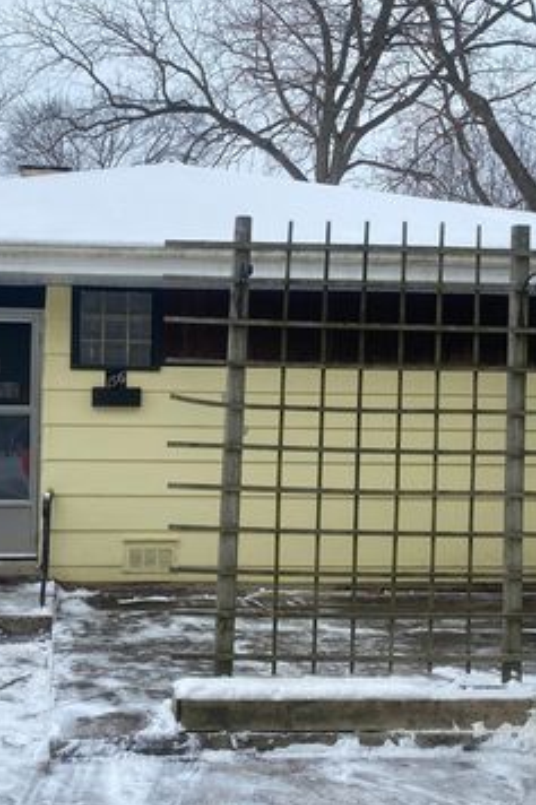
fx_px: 849
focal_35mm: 38
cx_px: 131
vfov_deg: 50.7
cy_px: 410
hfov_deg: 34.3
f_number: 1.8
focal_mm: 4.25
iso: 32
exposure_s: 1/2463
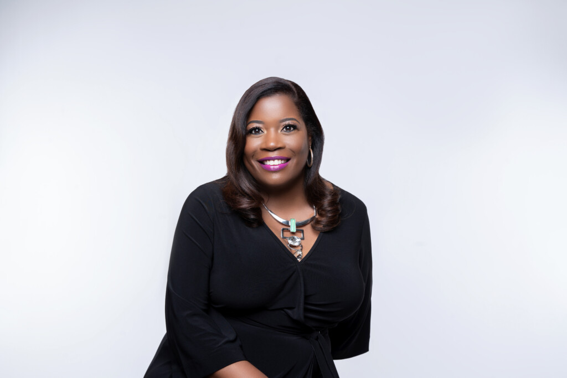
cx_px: 284
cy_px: 189
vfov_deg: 30.5
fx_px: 693
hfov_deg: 44.5
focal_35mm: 44
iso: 100
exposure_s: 1/100
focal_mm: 44
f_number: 10
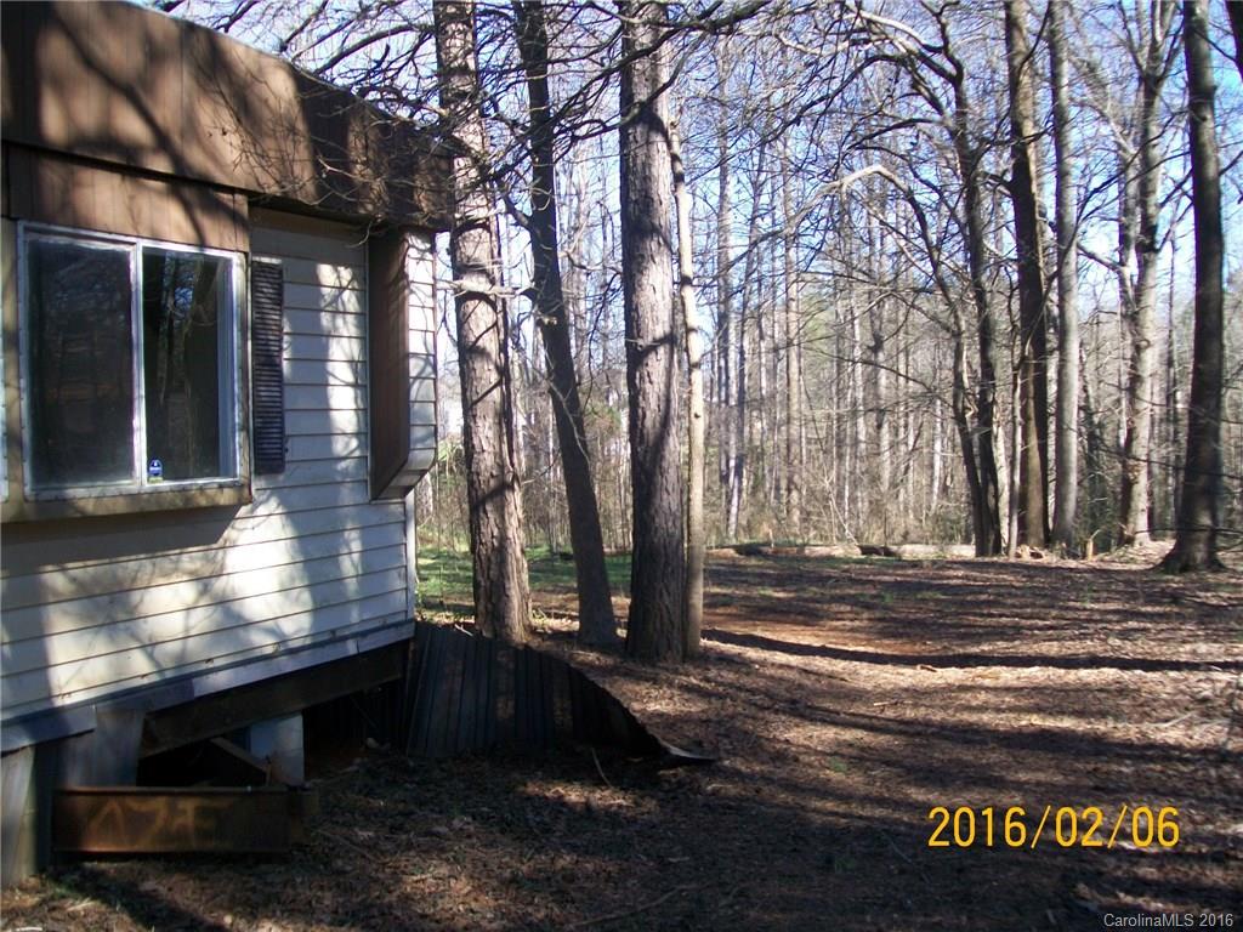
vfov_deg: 39.7
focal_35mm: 36
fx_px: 1293
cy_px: 466
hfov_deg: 51.4
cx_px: 622
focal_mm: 6
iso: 64
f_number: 2.7
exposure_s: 1/200
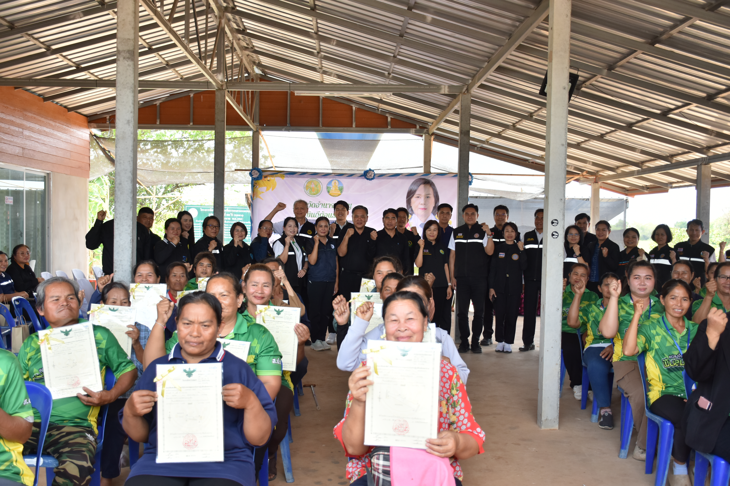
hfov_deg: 53.1
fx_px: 730
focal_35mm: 36
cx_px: 365
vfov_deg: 36.9
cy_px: 243
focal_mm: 24
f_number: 3.8
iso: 280
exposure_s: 1/250
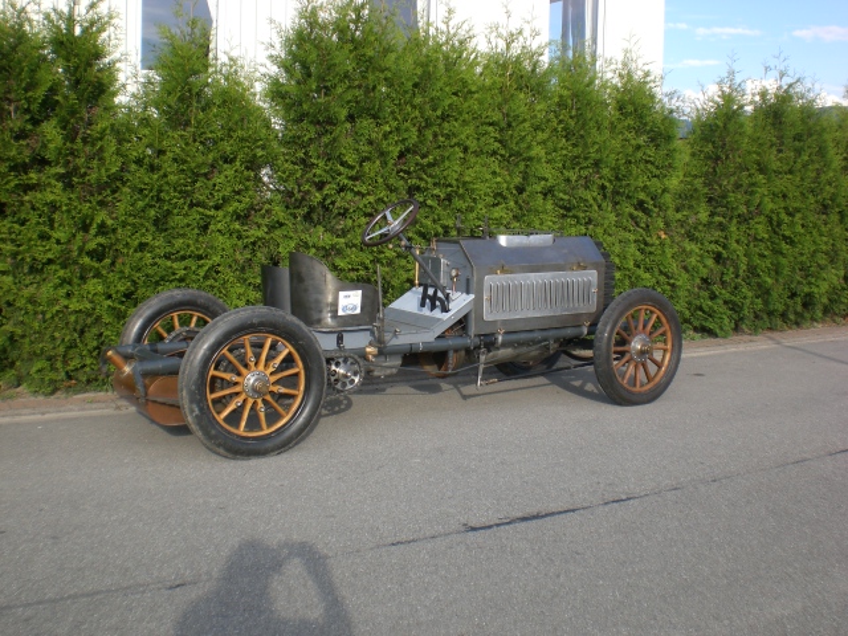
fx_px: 931
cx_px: 424
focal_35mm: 38
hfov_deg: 49.0
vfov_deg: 37.7
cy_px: 318
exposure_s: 1/200
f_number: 4.4
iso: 50
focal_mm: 6.3
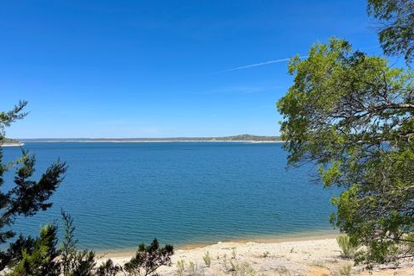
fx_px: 299
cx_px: 199
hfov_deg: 69.4
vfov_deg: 49.6
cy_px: 136
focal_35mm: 26
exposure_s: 1/5714
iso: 80
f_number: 1.78
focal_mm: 6.76
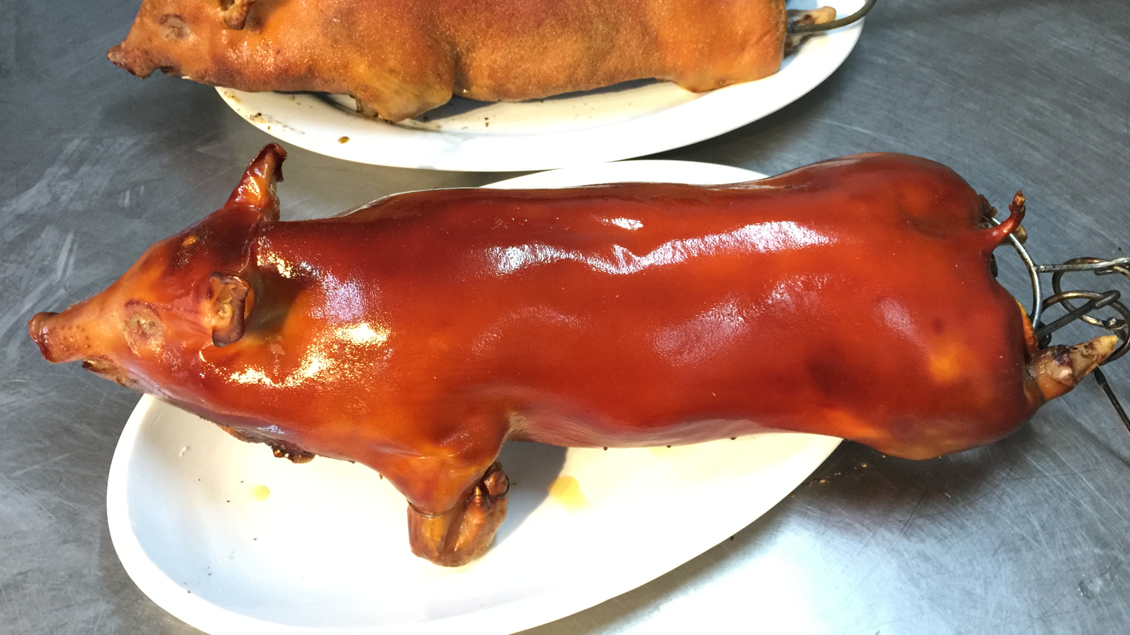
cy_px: 241
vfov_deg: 36.5
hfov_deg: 61.0
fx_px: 959
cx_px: 569
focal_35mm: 32
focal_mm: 4.15
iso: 125
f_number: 2.2
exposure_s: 1/17
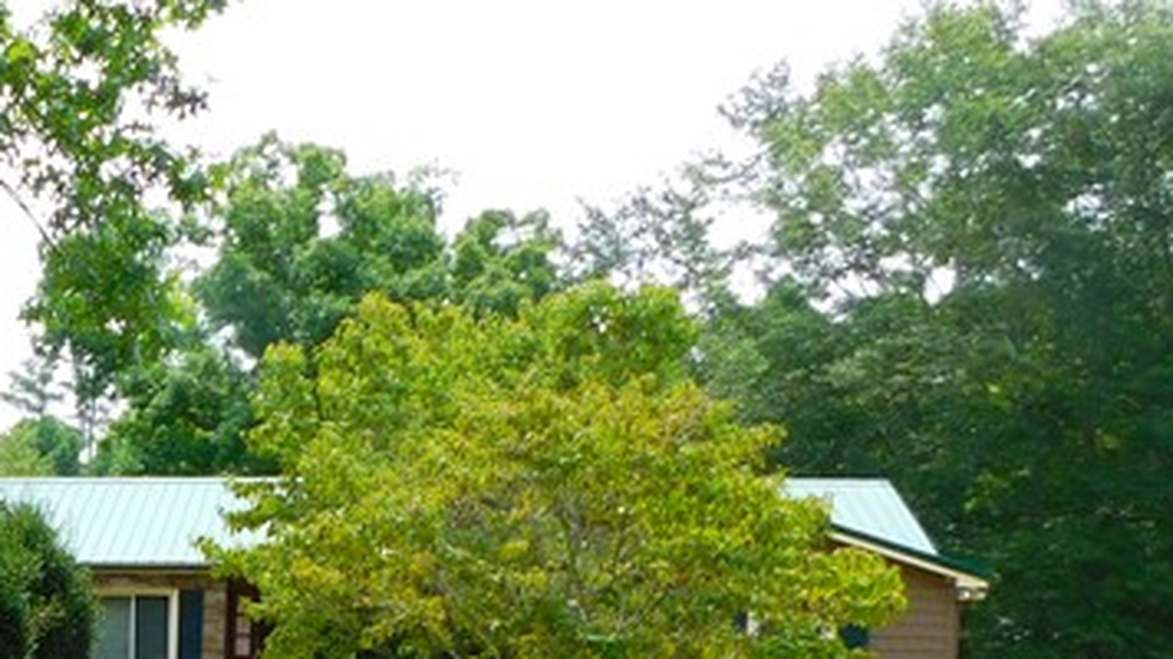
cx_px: -366
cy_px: 708
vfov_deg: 16.3
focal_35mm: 72
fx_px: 2239
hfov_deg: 25.2
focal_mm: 4
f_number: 3
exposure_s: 1/640
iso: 125
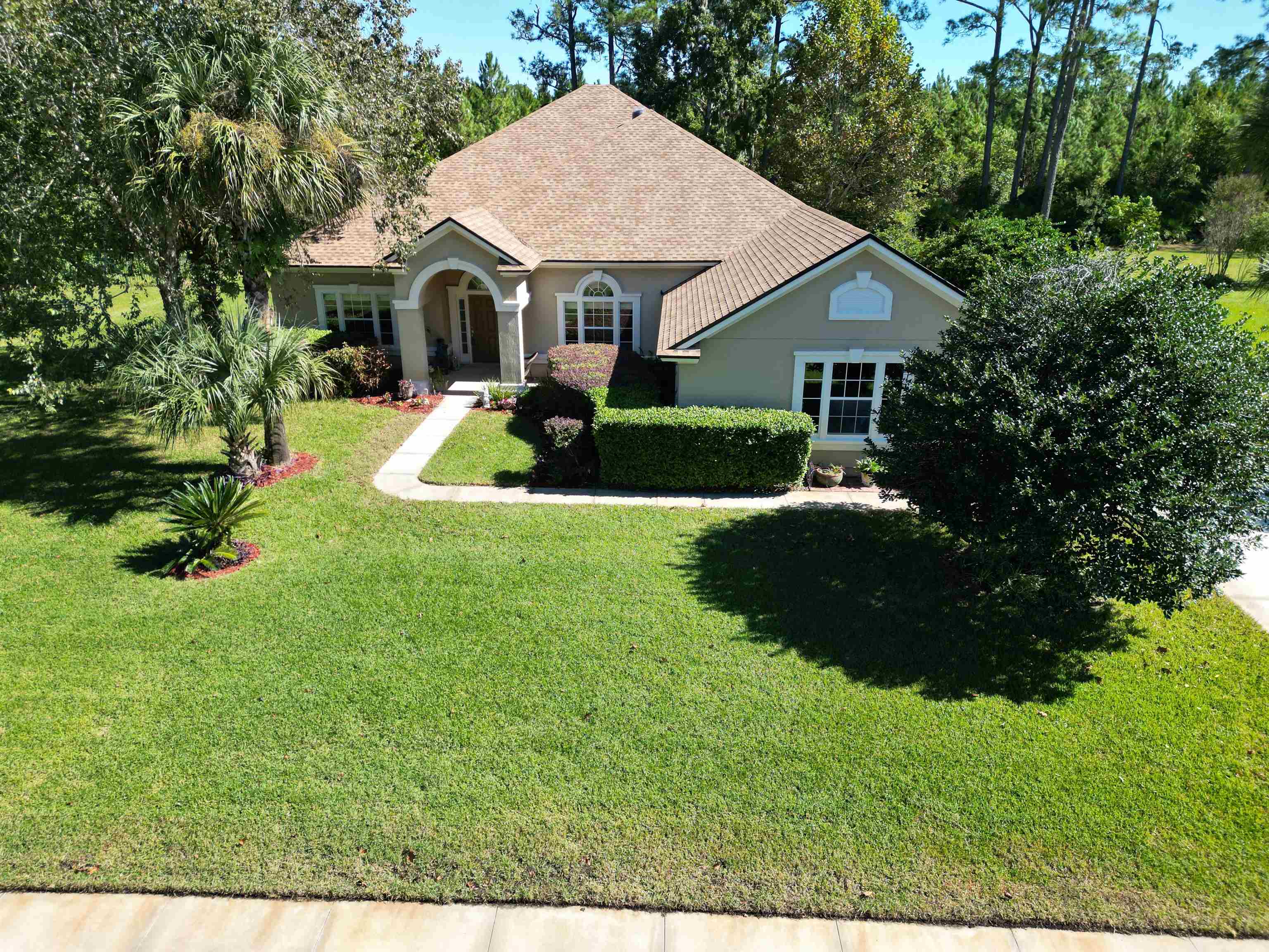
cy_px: 476
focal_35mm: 24
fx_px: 880
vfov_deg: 56.8
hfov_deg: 71.6
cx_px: 634
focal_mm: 6.72
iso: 130
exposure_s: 1/1600
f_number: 1.7
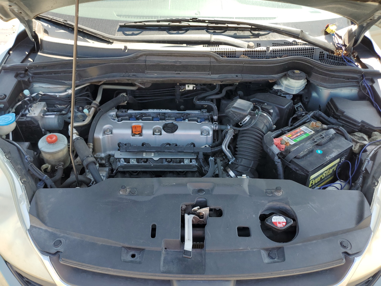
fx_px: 286
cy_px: 143
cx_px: 190
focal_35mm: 26
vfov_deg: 53.1
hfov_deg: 67.3
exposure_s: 1/417
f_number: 1.5
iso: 50
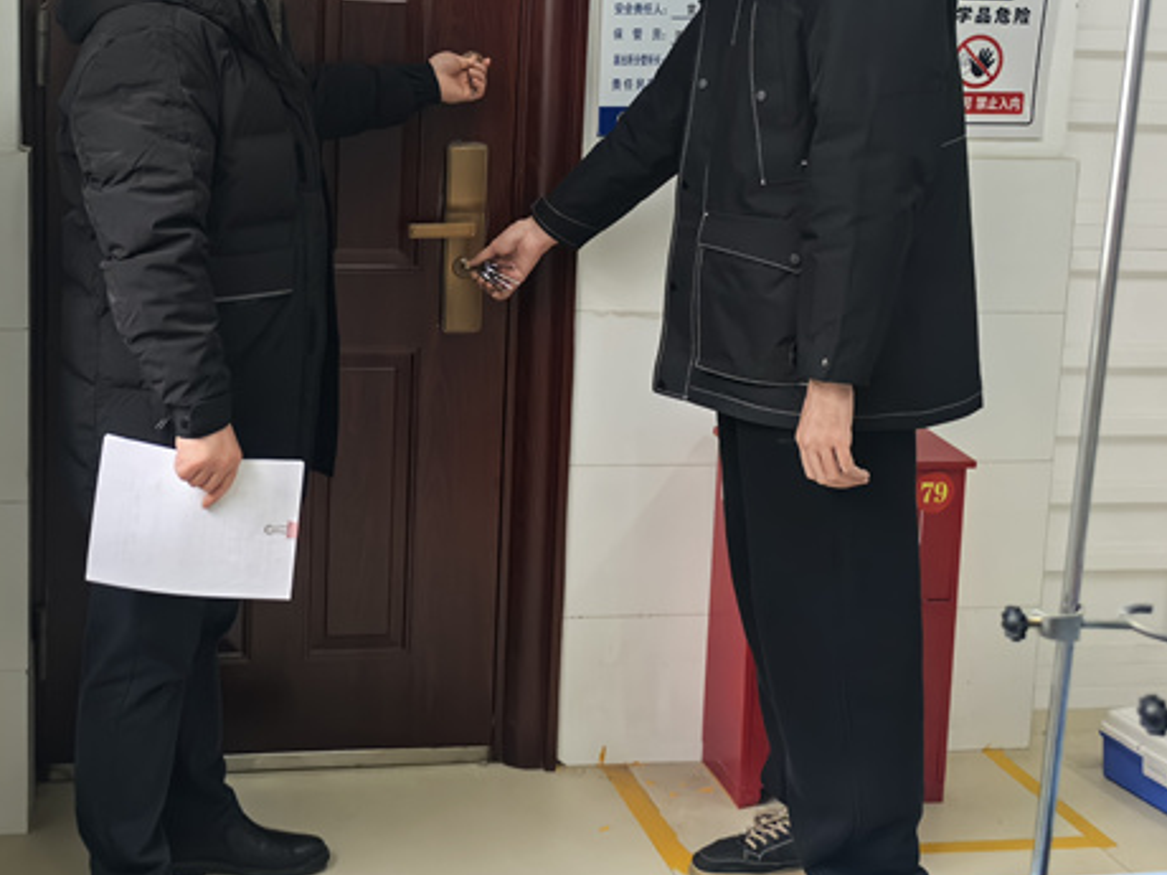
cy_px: 264
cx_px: 365
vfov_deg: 30.6
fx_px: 1584
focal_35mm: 47
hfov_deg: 39.8
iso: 125
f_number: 2
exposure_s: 1/100
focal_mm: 5.75
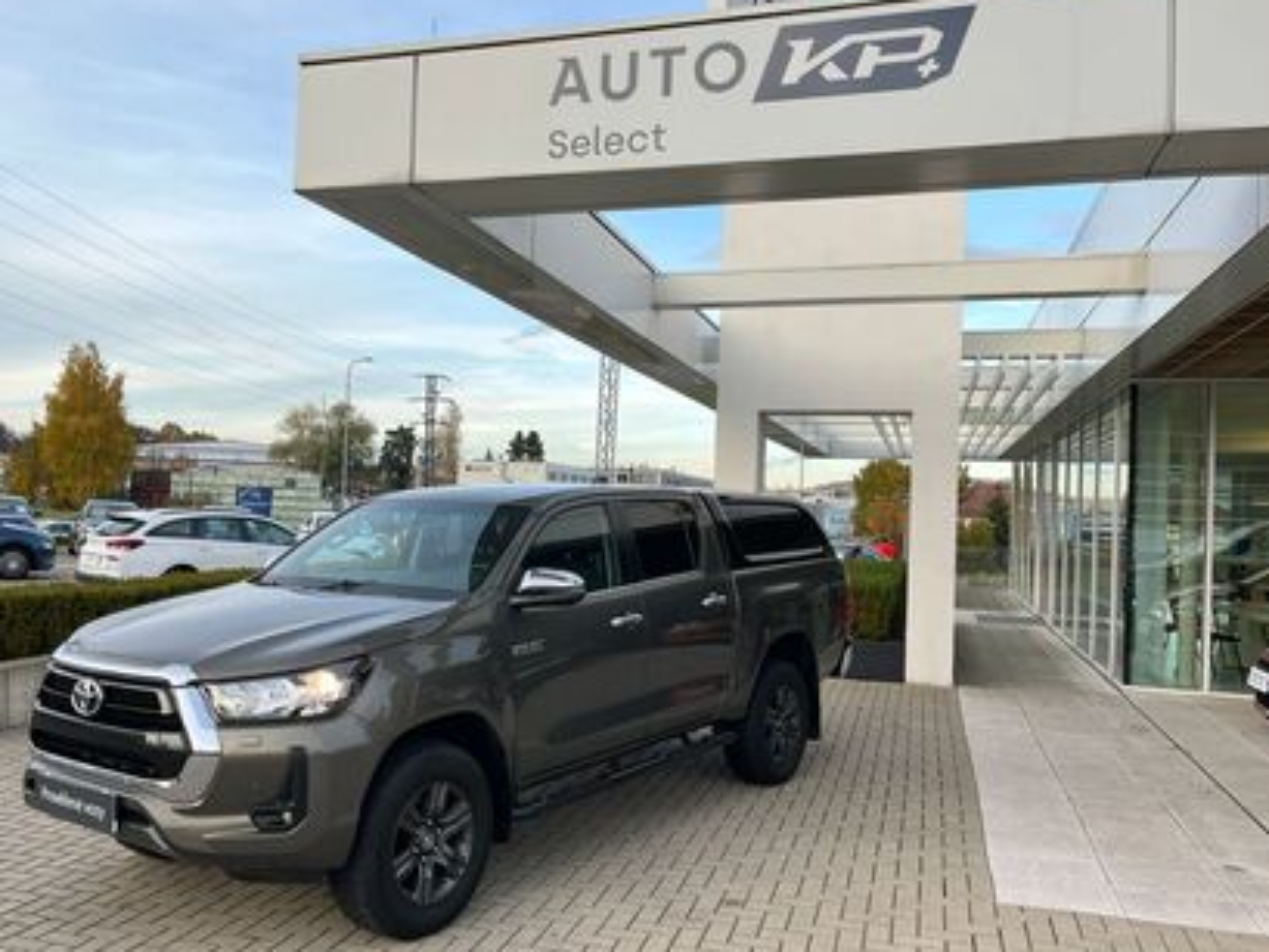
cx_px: 534
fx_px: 1137
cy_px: 481
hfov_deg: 58.0
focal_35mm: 31
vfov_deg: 45.5
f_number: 1.6
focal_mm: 5.1
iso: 50
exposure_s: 1/171
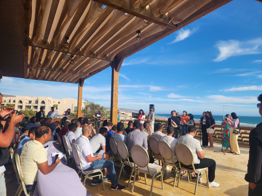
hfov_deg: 73.9
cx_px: 131
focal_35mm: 23
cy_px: 98
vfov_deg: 58.9
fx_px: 174
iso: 20
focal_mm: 5.4
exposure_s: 1/1493
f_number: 1.8
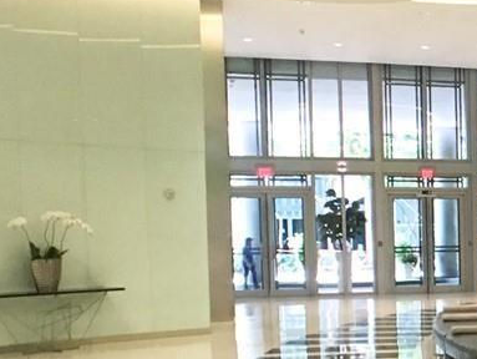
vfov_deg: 12.2
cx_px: 775
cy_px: 310
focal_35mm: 121
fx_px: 1669
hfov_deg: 14.8
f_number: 2.2
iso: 50
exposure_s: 1/15
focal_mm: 4.15
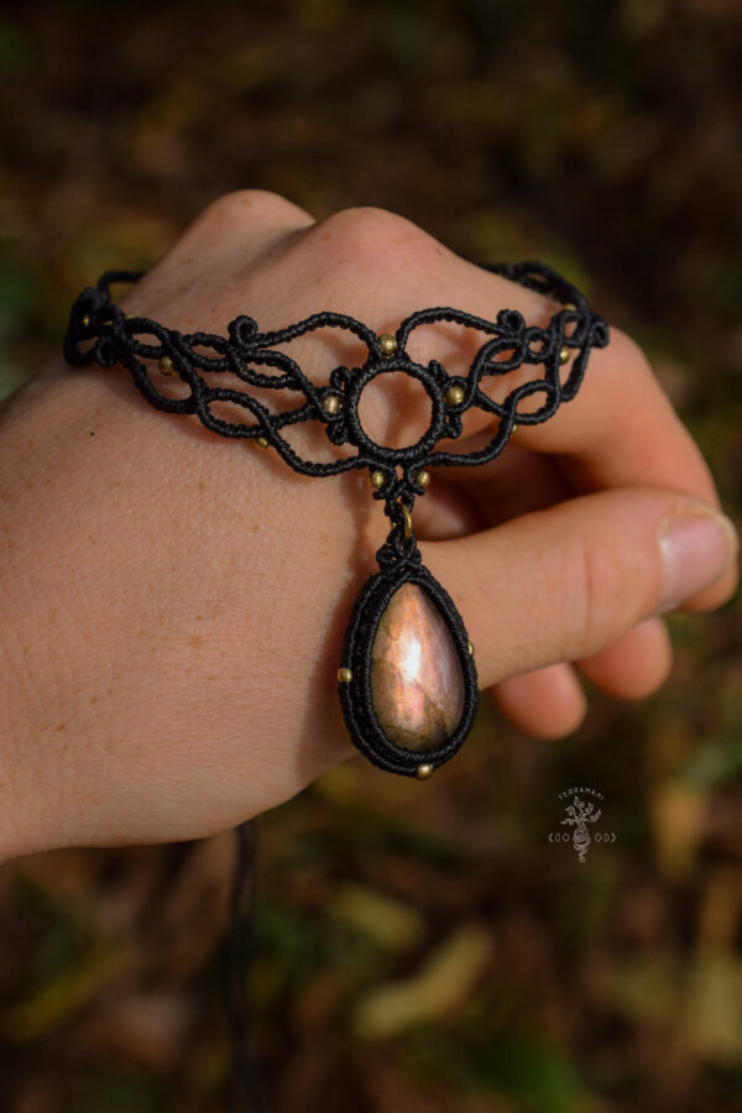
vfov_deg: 33.4
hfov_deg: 22.6
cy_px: 556
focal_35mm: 60
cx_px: 371
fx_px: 1855
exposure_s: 1/250
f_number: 9
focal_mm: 40
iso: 200
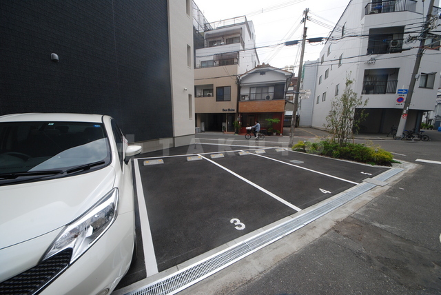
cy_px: 148
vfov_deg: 90.1
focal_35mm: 12
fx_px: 147
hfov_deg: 112.6
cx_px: 220
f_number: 10
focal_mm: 8
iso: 200
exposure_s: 1/200
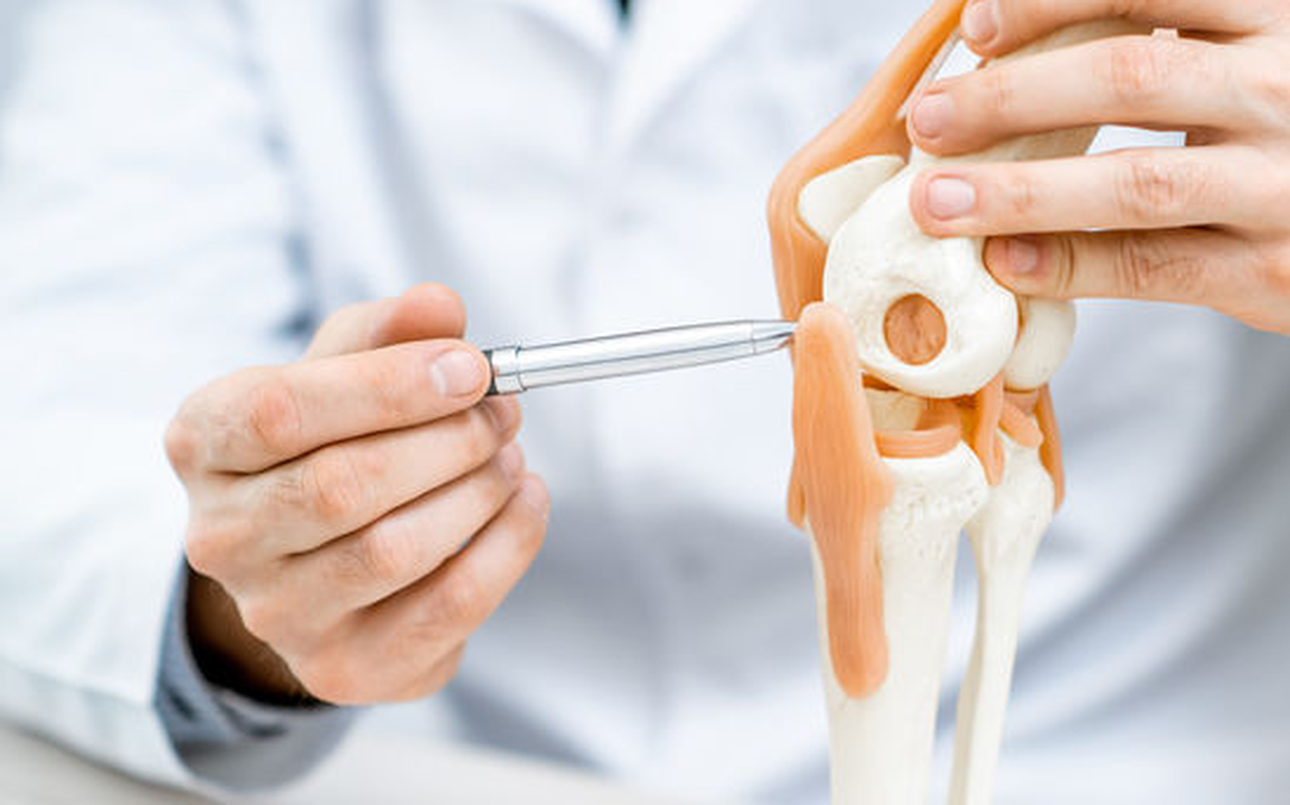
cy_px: 453
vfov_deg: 9.8
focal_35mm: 134
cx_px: 978
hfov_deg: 15.5
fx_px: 4709
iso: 320
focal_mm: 85
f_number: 2.2
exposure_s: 1/200
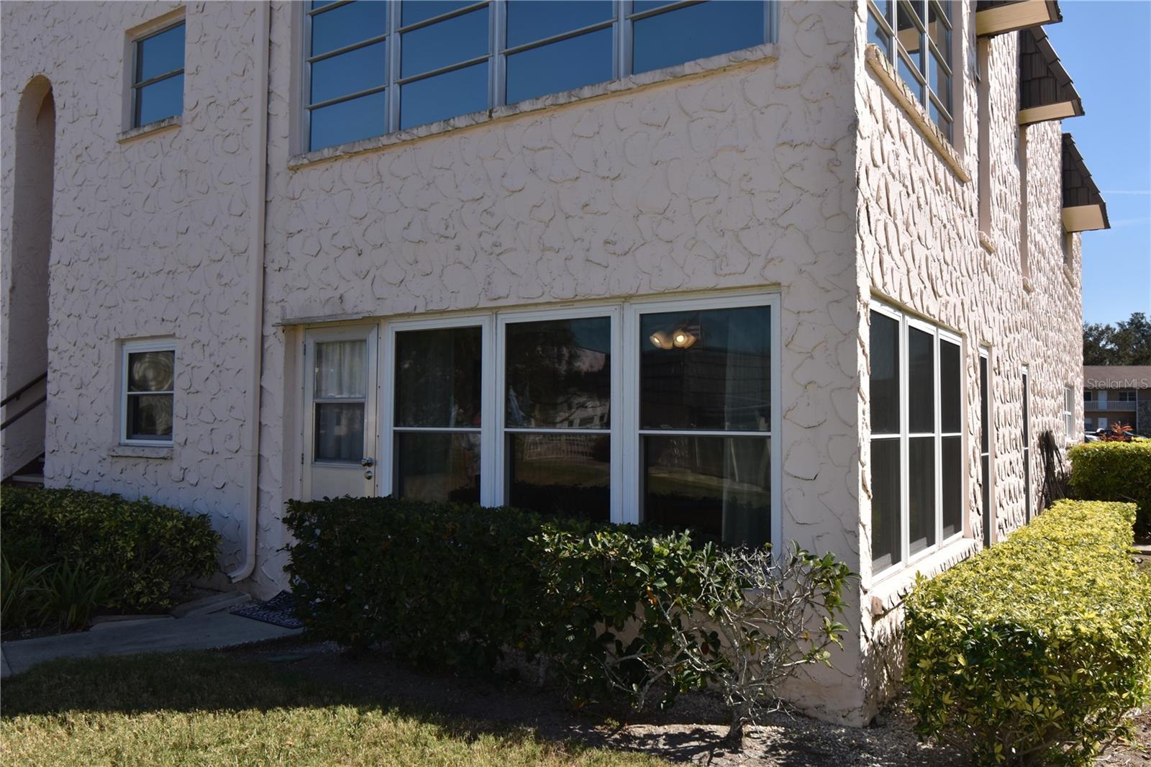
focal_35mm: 27
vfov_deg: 47.9
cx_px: 576
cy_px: 384
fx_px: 863
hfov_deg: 67.4
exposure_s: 1/200
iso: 100
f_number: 10
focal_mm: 18
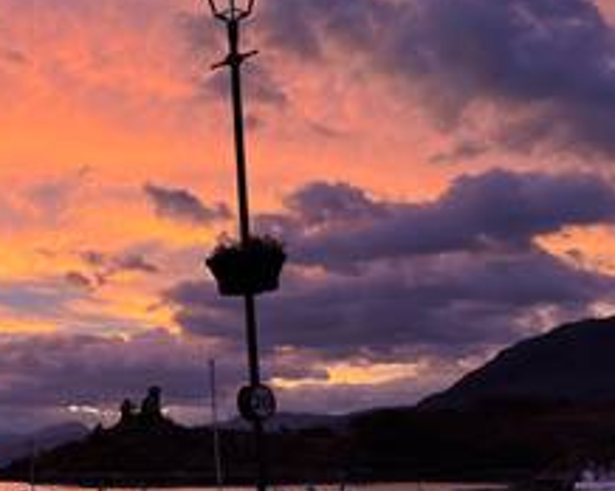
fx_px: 1018
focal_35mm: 56
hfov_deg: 31.9
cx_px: 56
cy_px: 220
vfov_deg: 27.1
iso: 50
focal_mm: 5.1
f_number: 1.6
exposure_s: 1/121
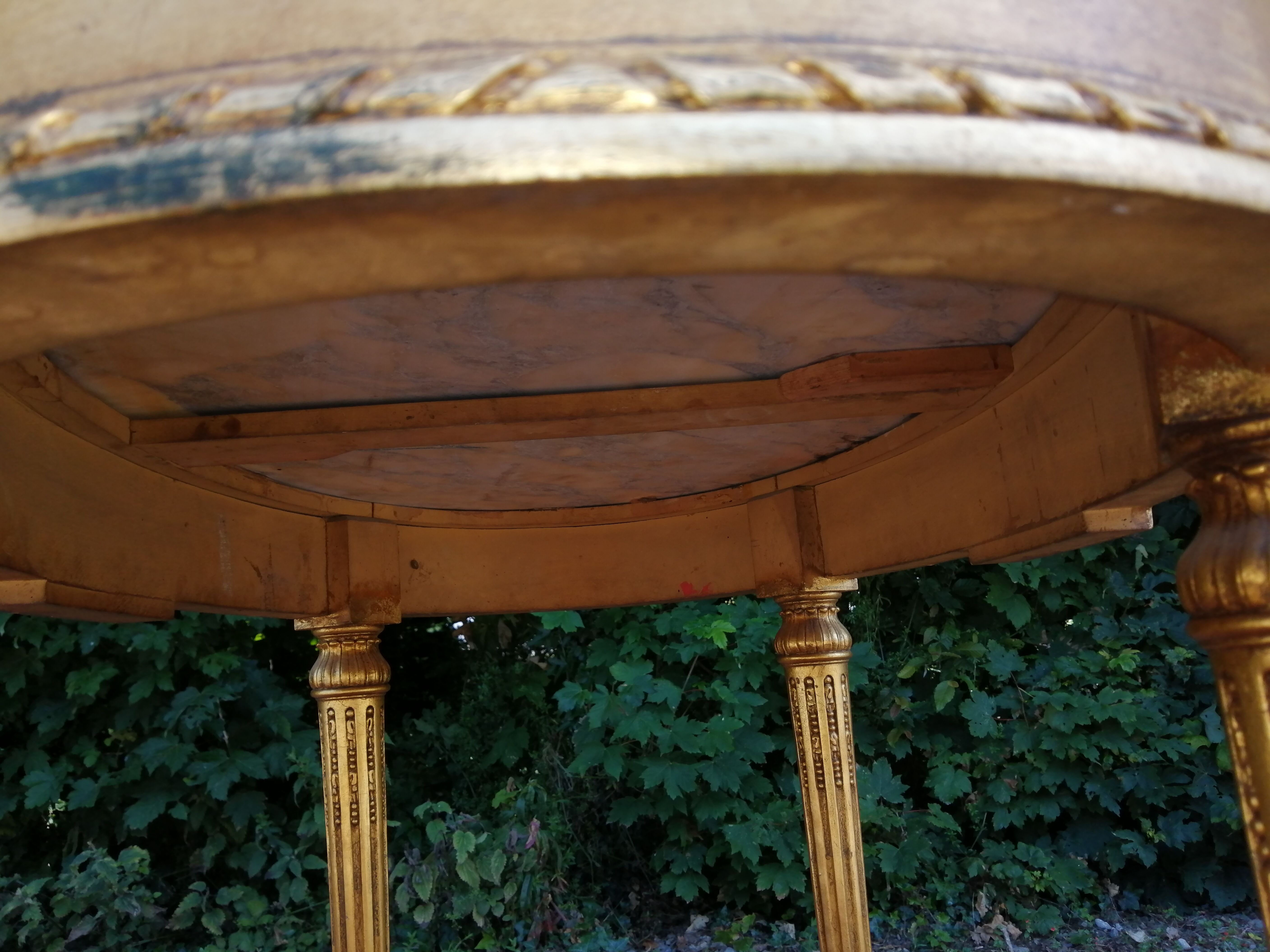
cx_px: 635
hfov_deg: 65.3
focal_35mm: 27
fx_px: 991
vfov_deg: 51.4
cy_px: 476
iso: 50
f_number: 1.8
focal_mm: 3.62
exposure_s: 1/168
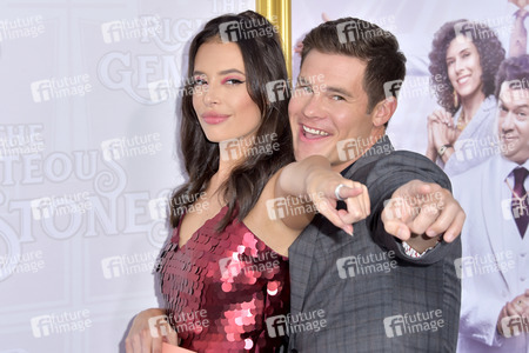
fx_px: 1249
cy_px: 176
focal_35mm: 85
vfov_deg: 16.1
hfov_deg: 23.9
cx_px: 264
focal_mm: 85
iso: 320
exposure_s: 1/250
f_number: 7.1
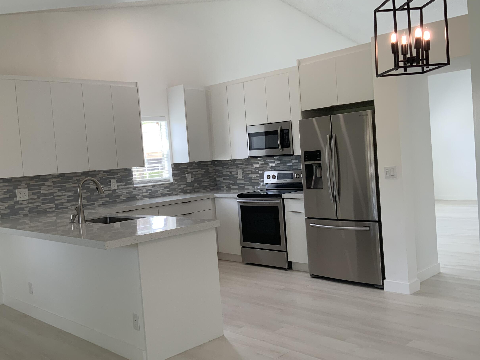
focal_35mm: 36
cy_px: 180
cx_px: 234
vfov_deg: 39.7
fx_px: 499
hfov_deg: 51.3
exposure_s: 1/120
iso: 40
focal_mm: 3
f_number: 1.8
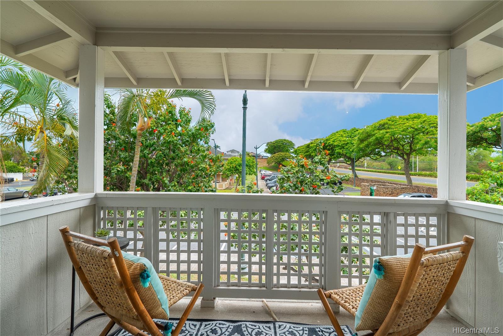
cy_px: 168
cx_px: 252
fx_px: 224
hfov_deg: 96.7
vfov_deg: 73.8
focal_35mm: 16
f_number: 9
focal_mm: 16
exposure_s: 1/200
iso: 250
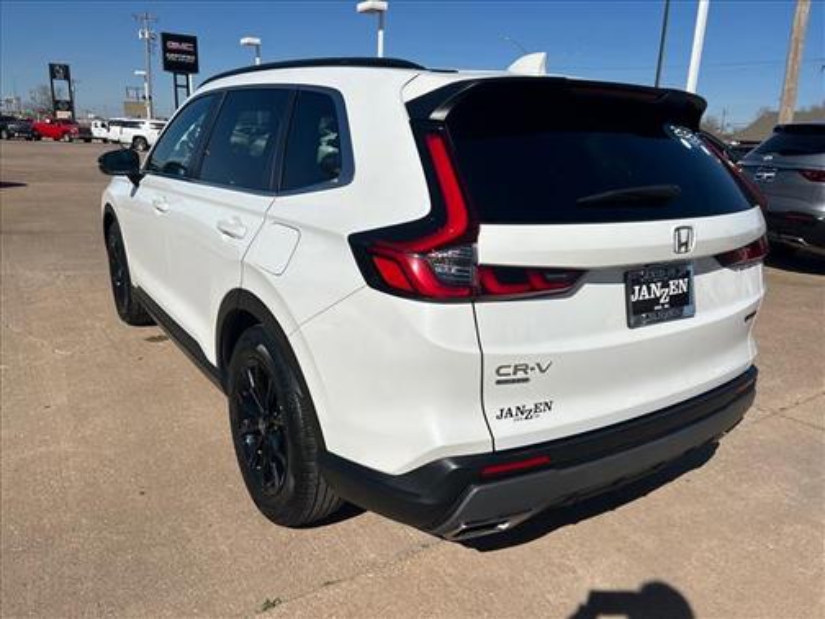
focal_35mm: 26
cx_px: 412
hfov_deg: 67.3
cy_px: 310
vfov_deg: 53.1
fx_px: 620
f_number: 1.5
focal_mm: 5.7
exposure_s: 1/11364
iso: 50
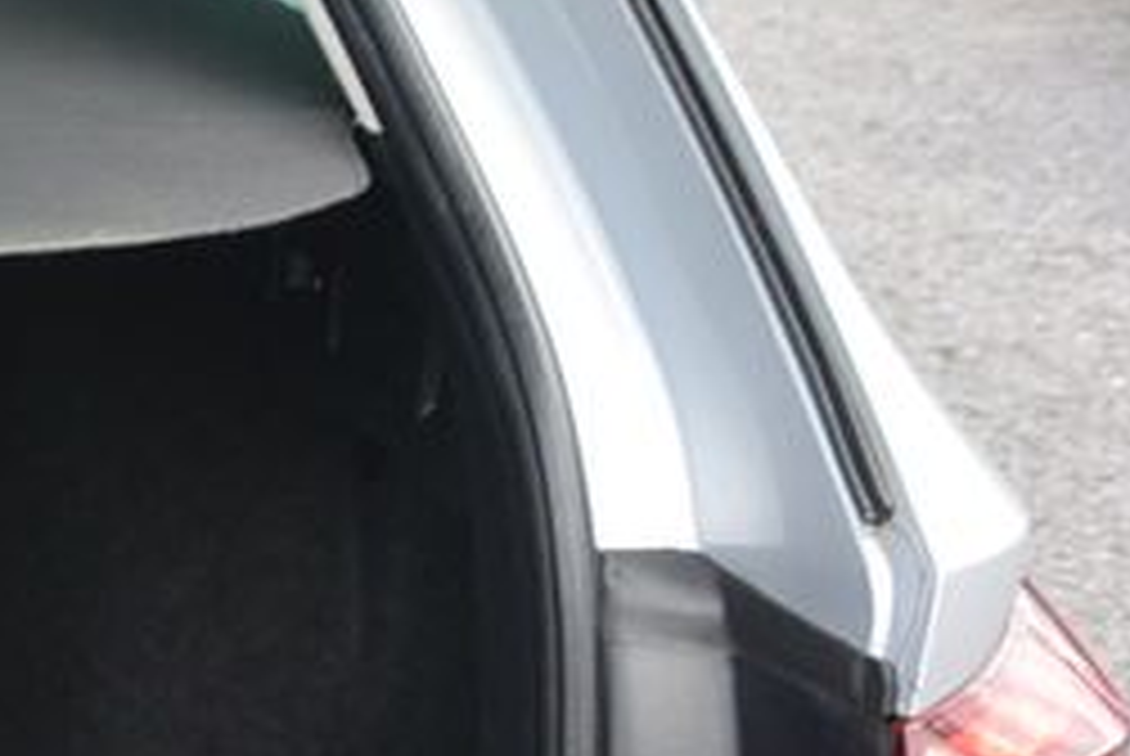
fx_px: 3457
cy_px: 830
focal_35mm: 110
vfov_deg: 12.3
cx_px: -765
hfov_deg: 16.3
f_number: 3.5
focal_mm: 10
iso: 160
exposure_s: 1/160
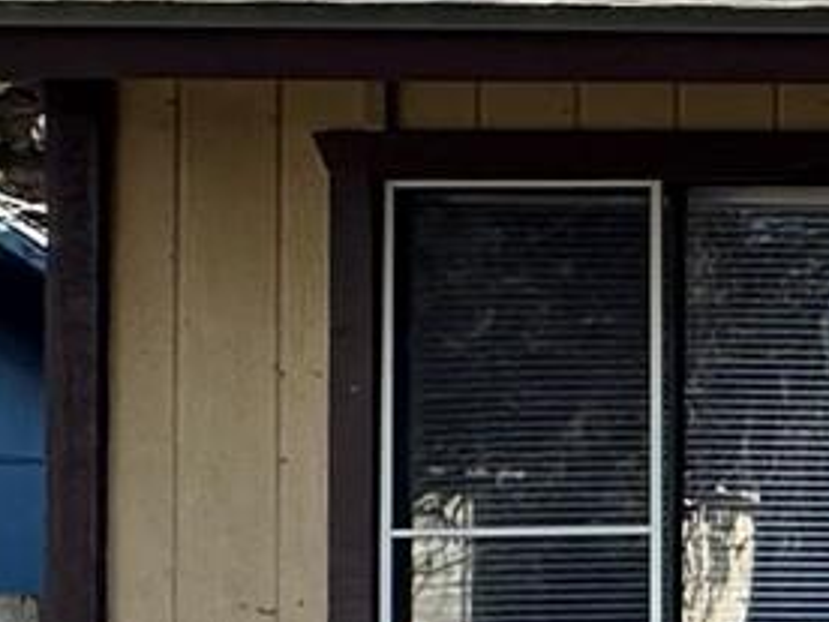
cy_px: 619
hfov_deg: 11.3
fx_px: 2491
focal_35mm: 104
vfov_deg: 14.0
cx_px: 2490
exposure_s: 1/201
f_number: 2.2
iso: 40
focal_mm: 2.22
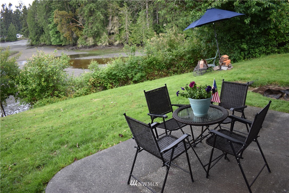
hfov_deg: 67.4
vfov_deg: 47.9
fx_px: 217
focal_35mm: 27
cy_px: 96
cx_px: 144
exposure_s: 1/250
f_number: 5
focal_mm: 18
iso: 400
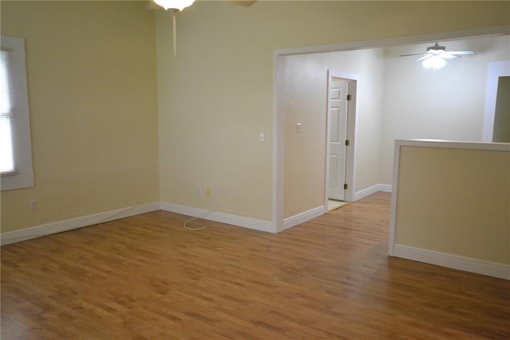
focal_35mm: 30
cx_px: 255
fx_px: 425
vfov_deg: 43.6
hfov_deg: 61.9
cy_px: 170
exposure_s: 1/60
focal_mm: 20
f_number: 5.6
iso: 3200
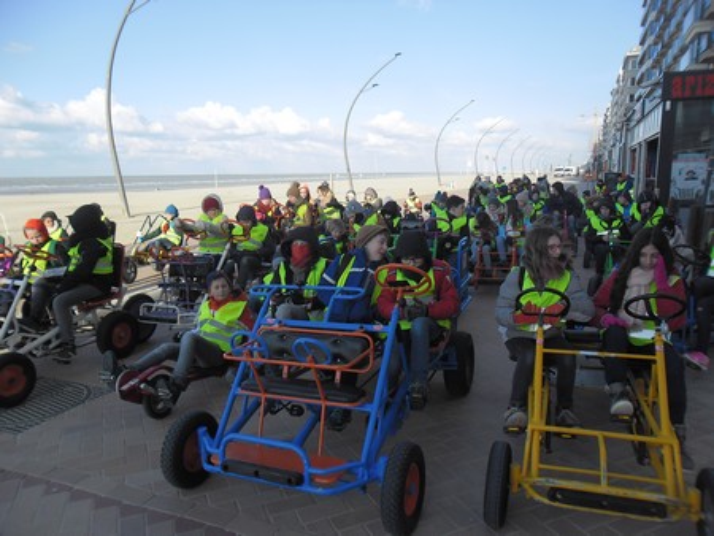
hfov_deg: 65.3
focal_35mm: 27
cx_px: 357
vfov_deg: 51.4
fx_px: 557
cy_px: 268
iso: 80
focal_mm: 4.9
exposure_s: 1/534
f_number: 3.5
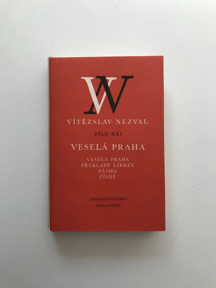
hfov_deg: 49.7
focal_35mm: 28
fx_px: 233
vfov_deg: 63.4
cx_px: 108
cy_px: 144
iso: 20
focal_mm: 3.99
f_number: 1.8
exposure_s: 1/212
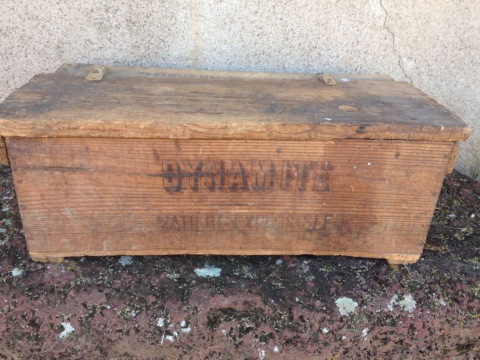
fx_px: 485
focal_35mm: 35
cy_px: 180
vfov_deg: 40.7
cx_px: 240
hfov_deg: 52.6
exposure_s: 1/60
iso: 50
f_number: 2.4
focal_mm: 4.28
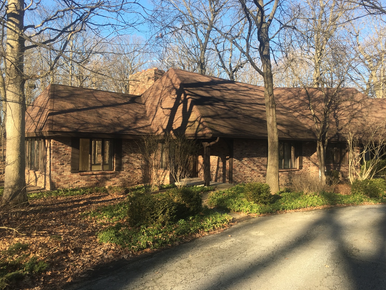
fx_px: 335
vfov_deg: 46.8
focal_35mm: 30
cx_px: 196
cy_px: 141
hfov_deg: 60.0
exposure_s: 1/363
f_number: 2.2
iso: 25
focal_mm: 4.15
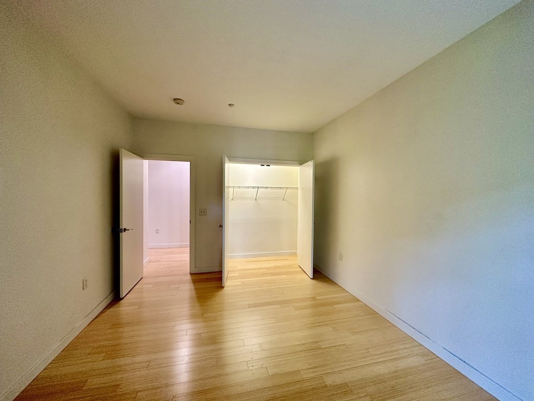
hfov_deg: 102.1
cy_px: 200
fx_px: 216
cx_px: 267
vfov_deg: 85.7
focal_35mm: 14
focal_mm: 2.22
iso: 160
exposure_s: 1/60
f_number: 2.2
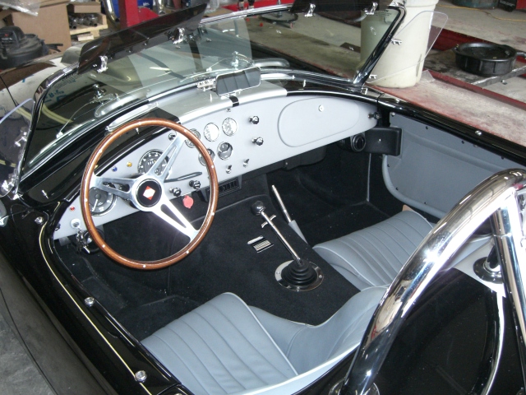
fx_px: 577
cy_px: 198
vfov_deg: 37.7
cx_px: 263
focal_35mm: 38
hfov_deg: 49.0
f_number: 2.8
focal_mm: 7.9
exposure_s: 1/60
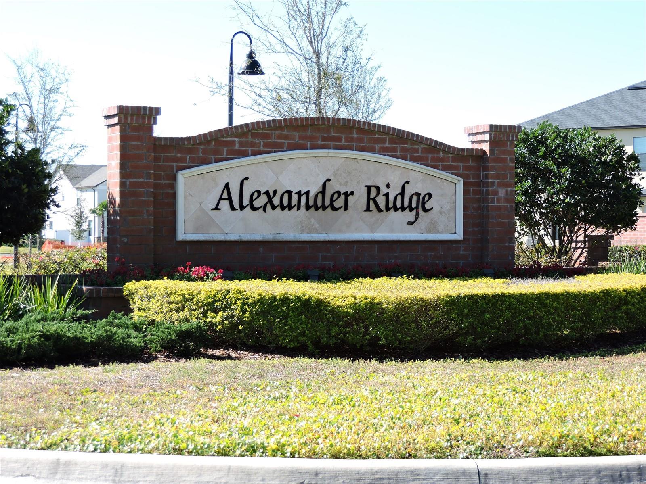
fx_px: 1400
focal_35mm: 75
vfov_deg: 19.6
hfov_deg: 26.0
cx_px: 323
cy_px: 242
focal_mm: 13.4
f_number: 3.9
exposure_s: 1/250
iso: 100
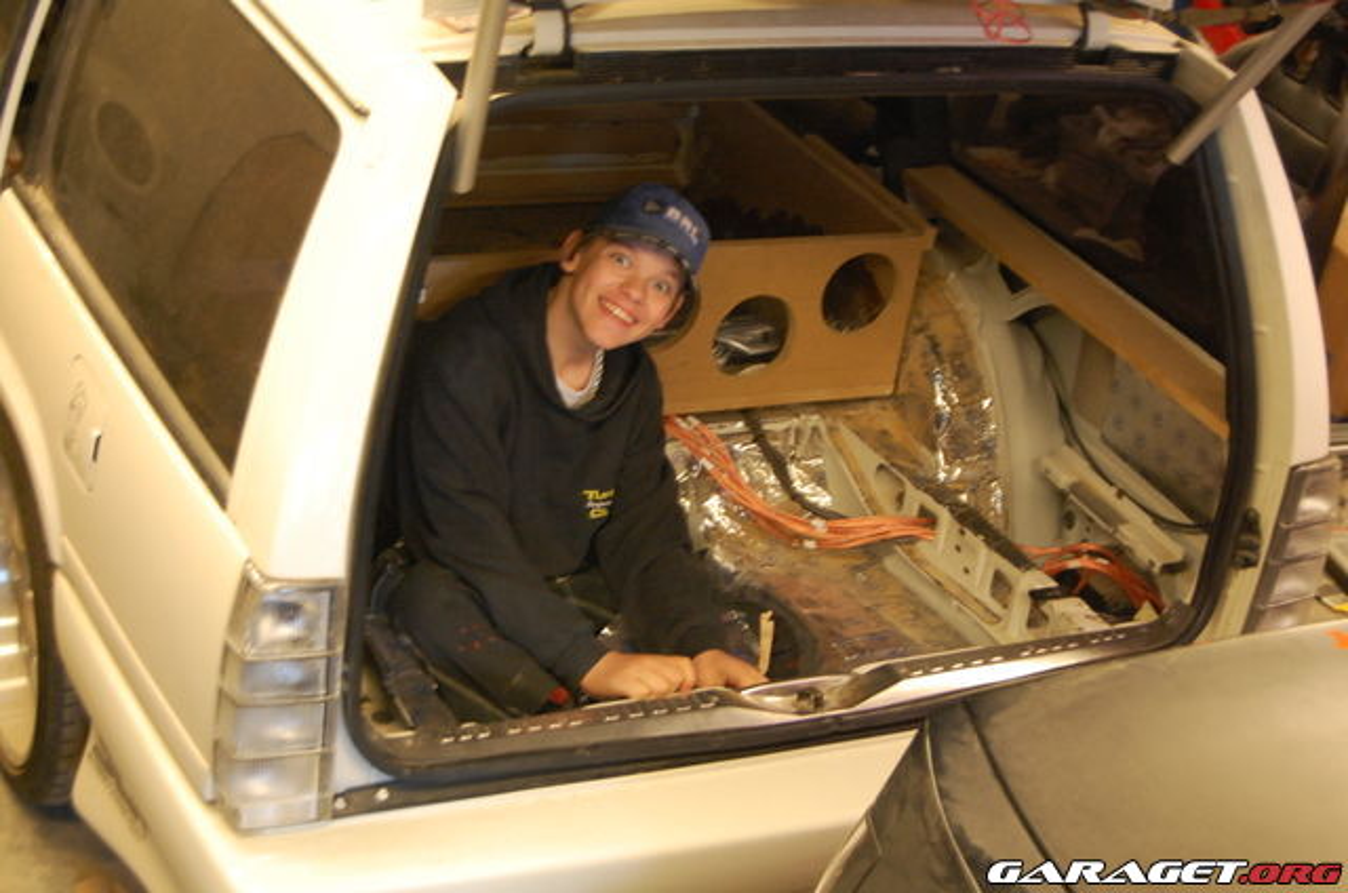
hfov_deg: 32.0
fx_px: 2354
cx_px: 674
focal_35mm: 63
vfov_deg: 21.5
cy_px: 446
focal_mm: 42
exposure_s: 1/8
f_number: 5.3
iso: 1100
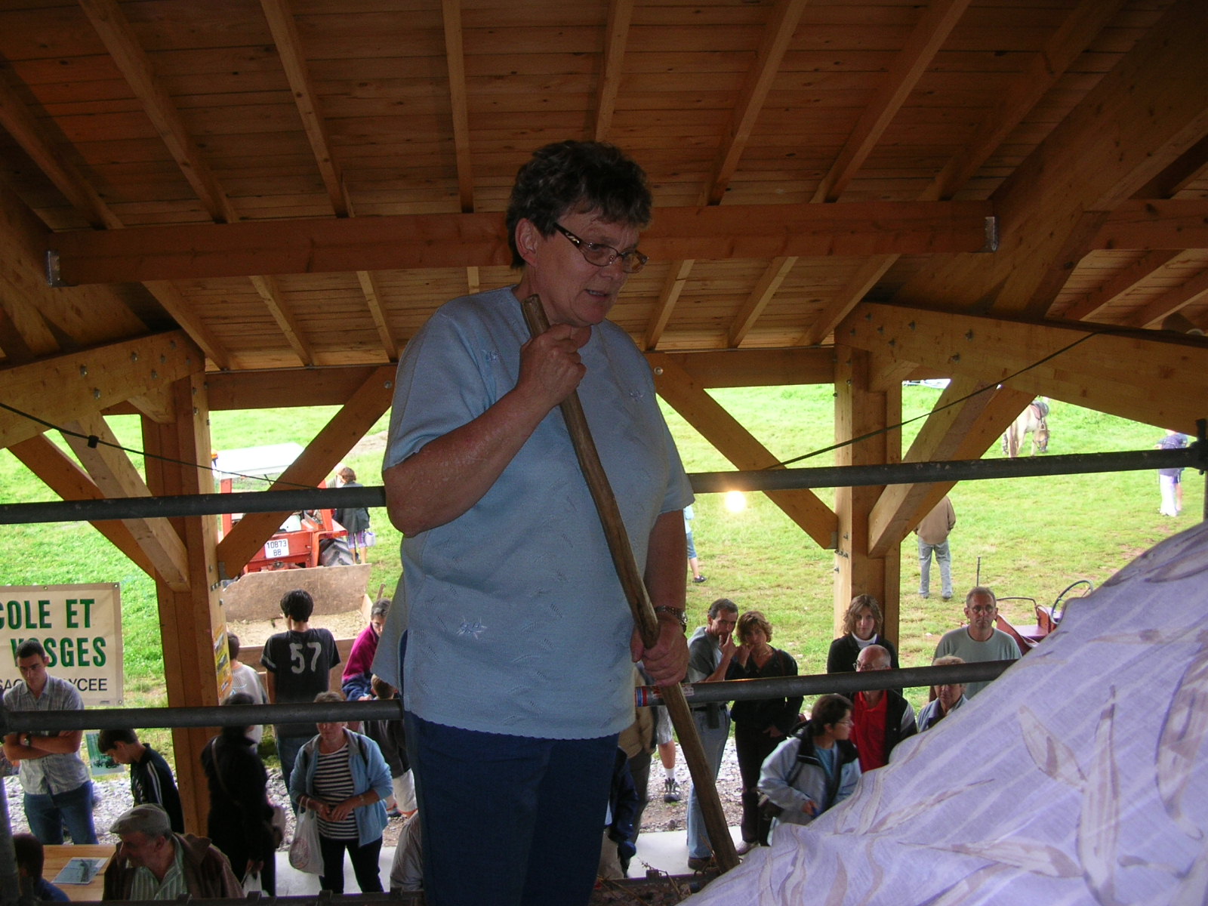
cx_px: 604
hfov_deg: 52.6
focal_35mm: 35
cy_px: 453
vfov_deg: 40.7
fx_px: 1221
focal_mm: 5.8
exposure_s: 1/30
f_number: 2.8
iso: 50
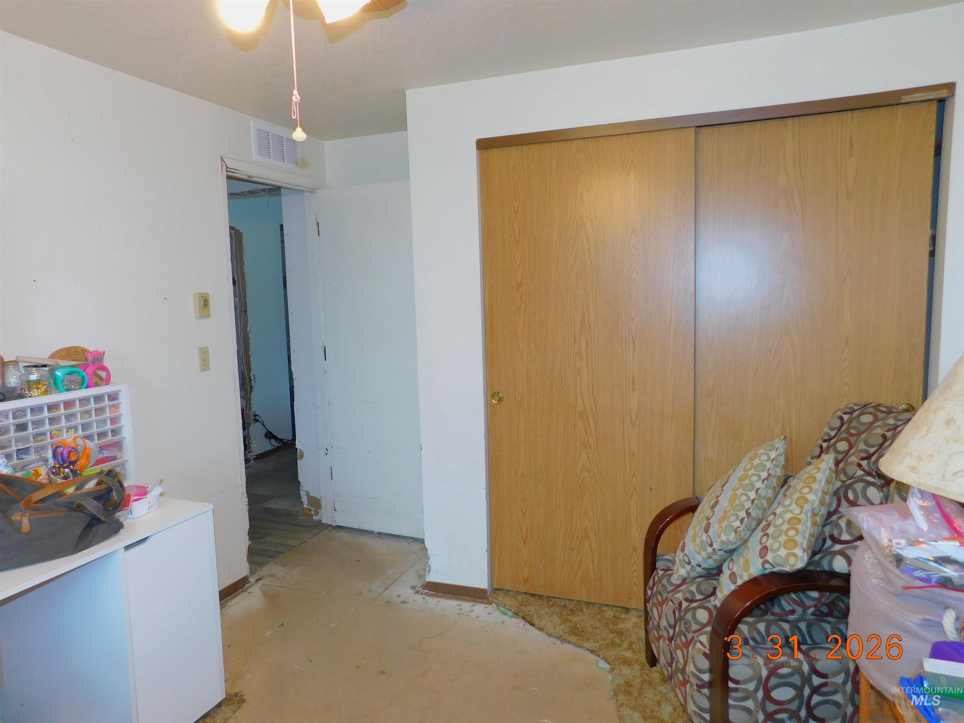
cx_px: 482
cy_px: 362
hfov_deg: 73.9
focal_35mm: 23
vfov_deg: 58.9
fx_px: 641
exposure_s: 1/30
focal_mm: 4
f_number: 3
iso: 200
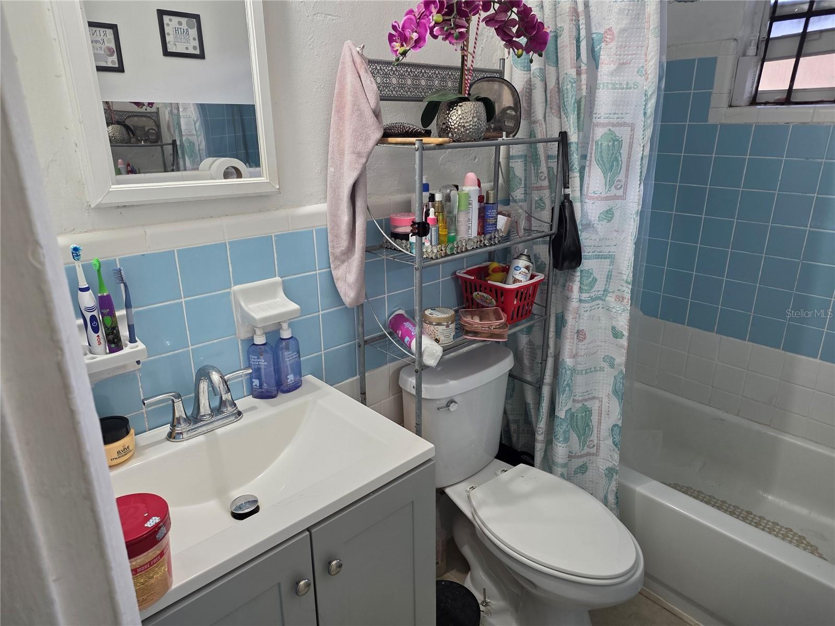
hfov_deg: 73.9
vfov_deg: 58.9
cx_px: 418
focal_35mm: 23
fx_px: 555
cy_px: 313
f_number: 1.7
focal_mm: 6.25
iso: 200
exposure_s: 1/120
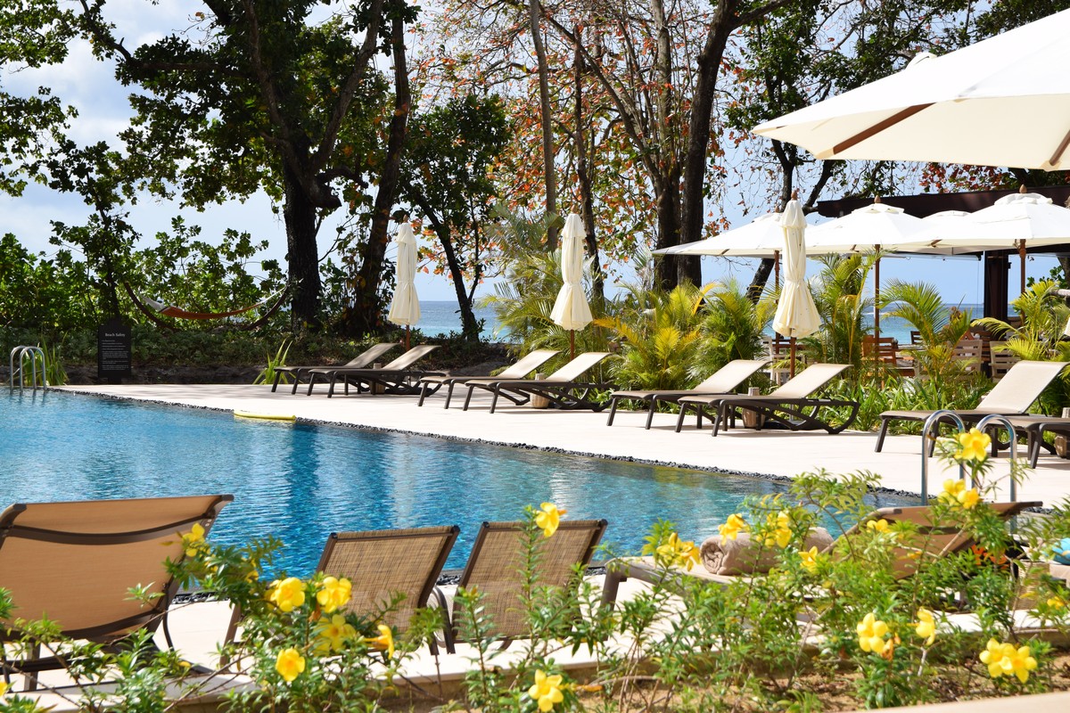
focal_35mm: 75
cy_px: 356
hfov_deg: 27.0
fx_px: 2229
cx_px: 535
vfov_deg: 18.2
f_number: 10
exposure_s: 1/400
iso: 200
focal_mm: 50
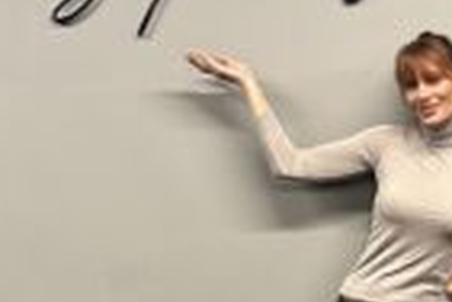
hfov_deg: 25.4
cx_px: 449
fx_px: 954
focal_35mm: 76
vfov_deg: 17.9
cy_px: 170
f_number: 1.78
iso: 320
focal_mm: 6.76
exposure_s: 1/50
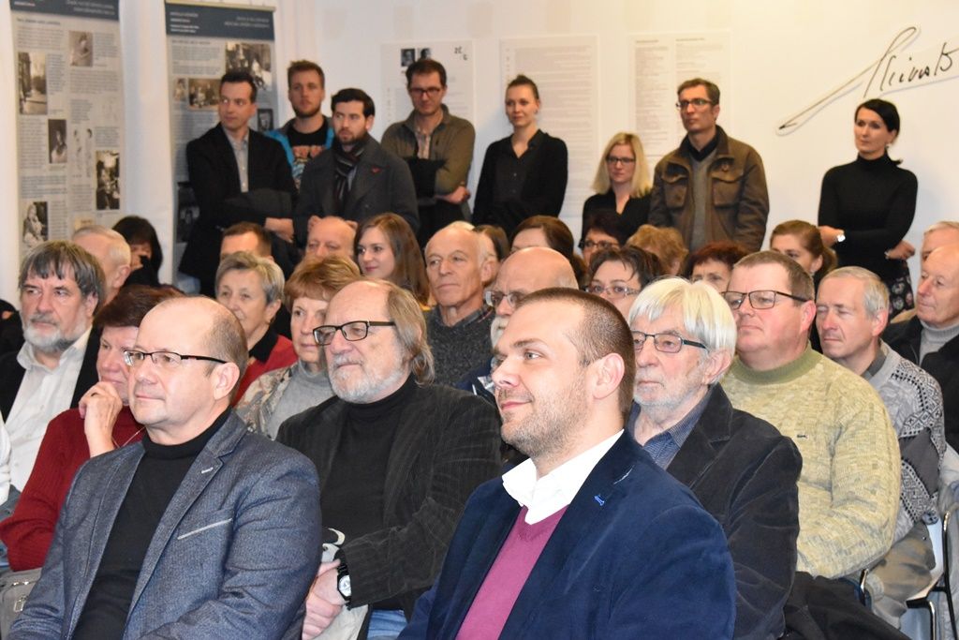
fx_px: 2198
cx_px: 480
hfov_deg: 24.6
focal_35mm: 82
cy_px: 320
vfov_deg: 16.6
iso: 6400
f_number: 8
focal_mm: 55
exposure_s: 1/100
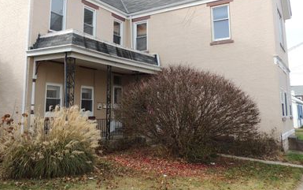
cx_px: 124
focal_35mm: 33
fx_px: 273
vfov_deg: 37.9
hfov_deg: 57.7
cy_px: 63
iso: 100
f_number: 3
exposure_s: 1/500
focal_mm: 4.3
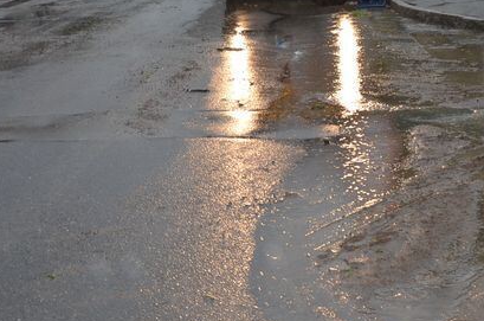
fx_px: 1181
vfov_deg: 15.4
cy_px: 65
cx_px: 471
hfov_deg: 22.4
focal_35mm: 88
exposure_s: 1/125
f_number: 3.8
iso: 200
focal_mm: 24
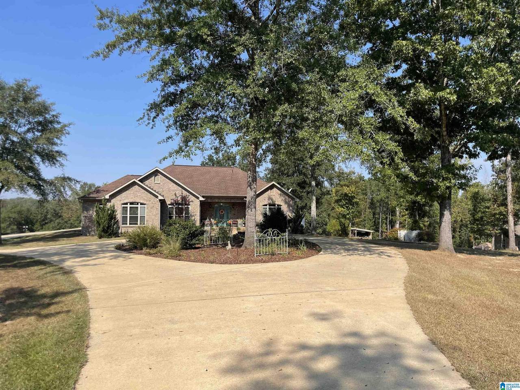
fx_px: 391
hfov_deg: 67.3
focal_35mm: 26
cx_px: 260
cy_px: 195
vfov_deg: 53.1
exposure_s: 1/3610
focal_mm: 4.2
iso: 32
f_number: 1.6
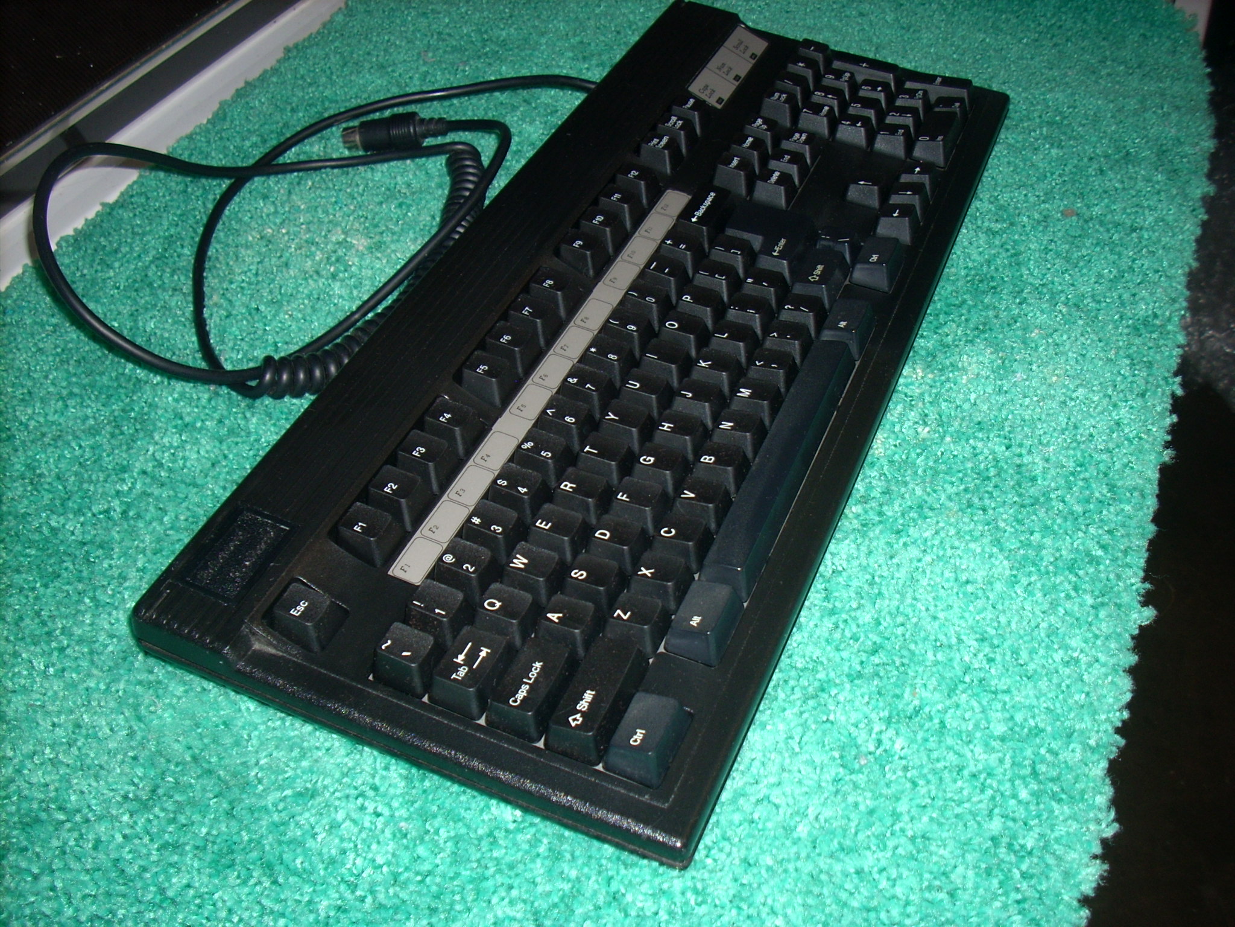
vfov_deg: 38.7
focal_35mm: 37
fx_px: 1320
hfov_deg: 50.1
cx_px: 618
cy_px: 464
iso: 64
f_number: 2.8
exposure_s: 1/60
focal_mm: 6.2
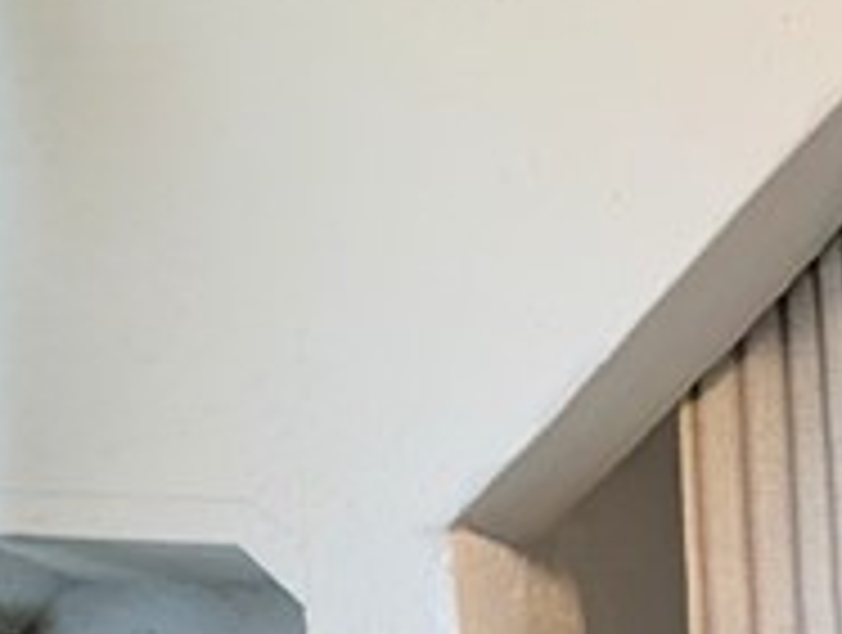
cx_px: 1853
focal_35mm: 131
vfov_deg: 9.6
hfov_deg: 12.6
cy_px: 1695
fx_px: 3193
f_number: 1.68
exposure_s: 1/27.9
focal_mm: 6.9
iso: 21
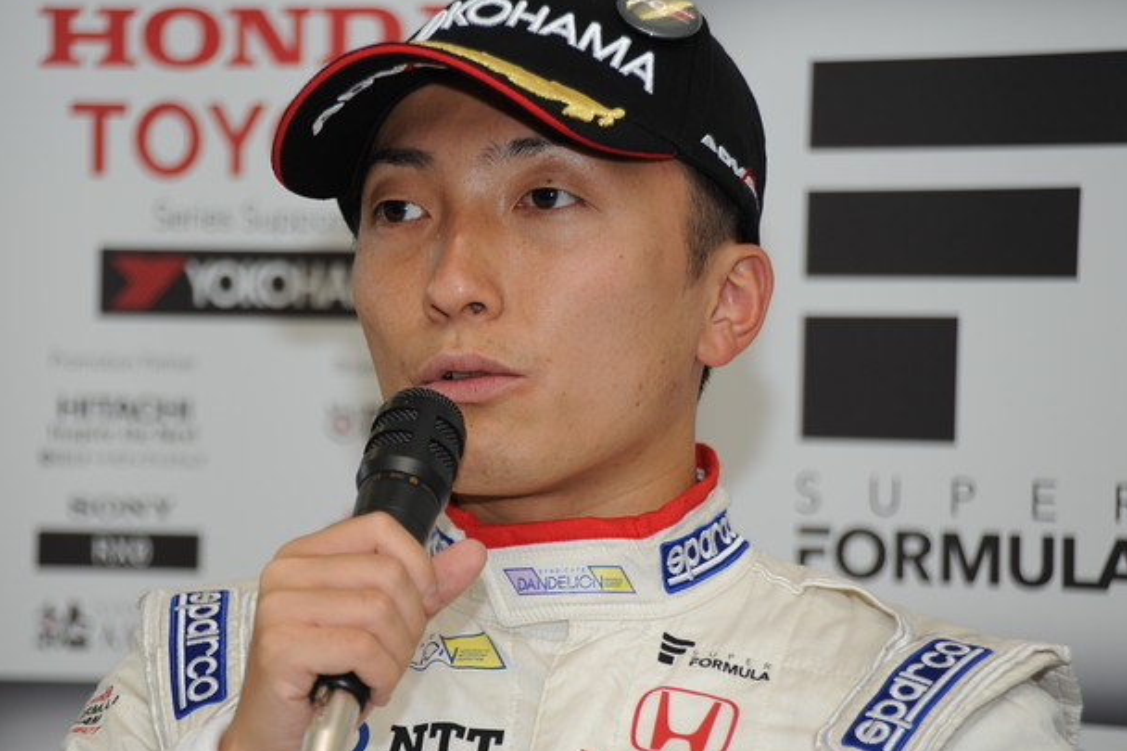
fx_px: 7417
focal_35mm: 237
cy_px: 406
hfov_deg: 8.7
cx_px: 478
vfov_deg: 5.8
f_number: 5.6
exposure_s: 1/250
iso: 400
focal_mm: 200
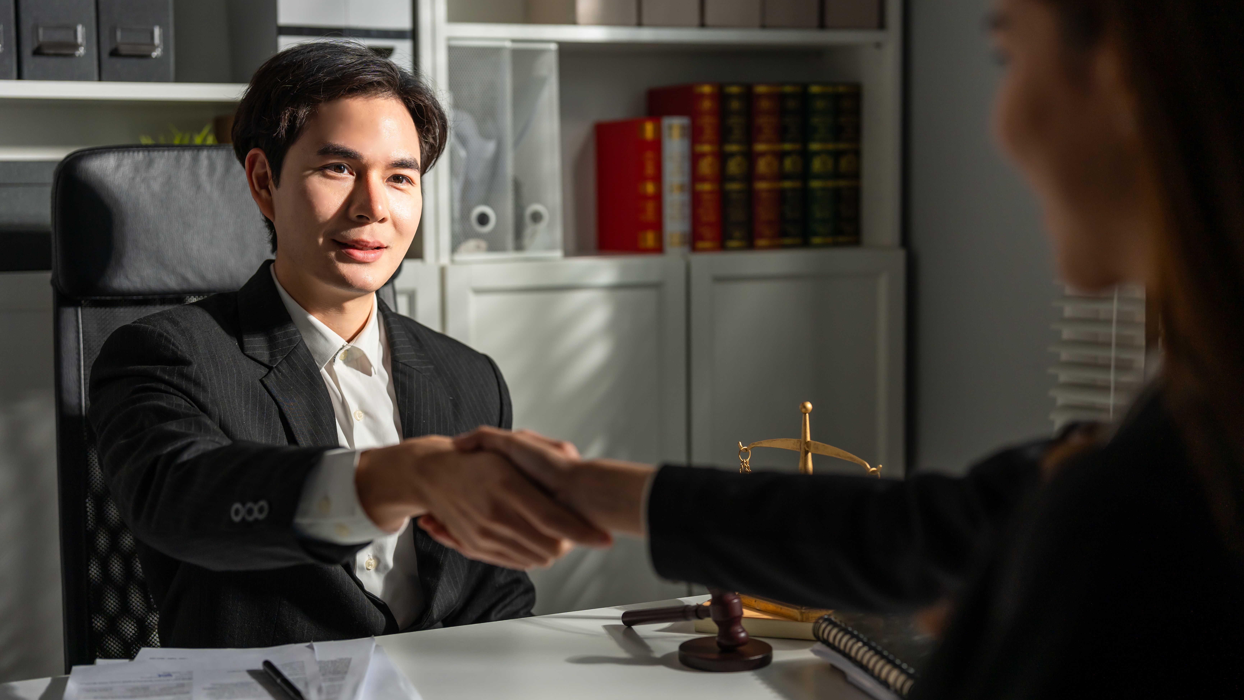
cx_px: 624
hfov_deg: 39.2
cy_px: 351
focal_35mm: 53
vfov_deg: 22.6
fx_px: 1748
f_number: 2.2
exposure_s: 1/800
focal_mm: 50
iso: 320
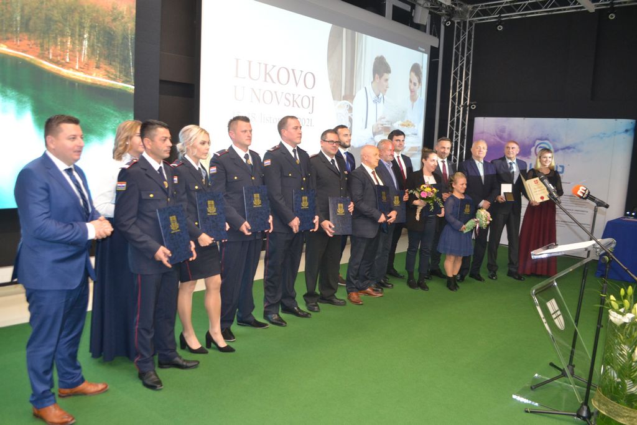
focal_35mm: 27
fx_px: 478
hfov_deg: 67.4
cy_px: 212
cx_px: 318
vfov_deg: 47.9
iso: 1250
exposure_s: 1/60
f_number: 3.5
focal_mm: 18
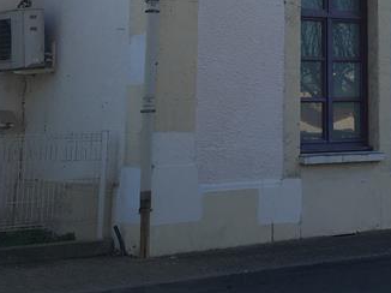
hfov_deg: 20.0
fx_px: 1072
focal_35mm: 95
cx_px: 396
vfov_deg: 14.8
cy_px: -100
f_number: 2.2
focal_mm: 4.15
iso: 25
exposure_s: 1/712
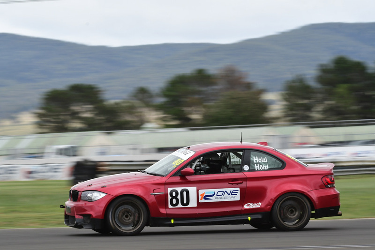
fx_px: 3126
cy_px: 125
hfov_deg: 6.9
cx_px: 188
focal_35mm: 300
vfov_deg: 4.6
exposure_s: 1/200
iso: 320
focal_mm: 200
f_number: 11
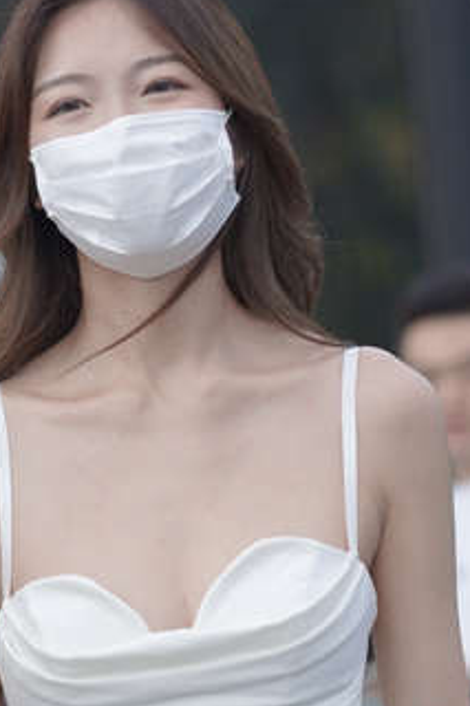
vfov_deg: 2.7
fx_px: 14879
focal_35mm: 759
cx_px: -64
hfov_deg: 1.8
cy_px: 547
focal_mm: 135
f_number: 4
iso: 320
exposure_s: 1/640
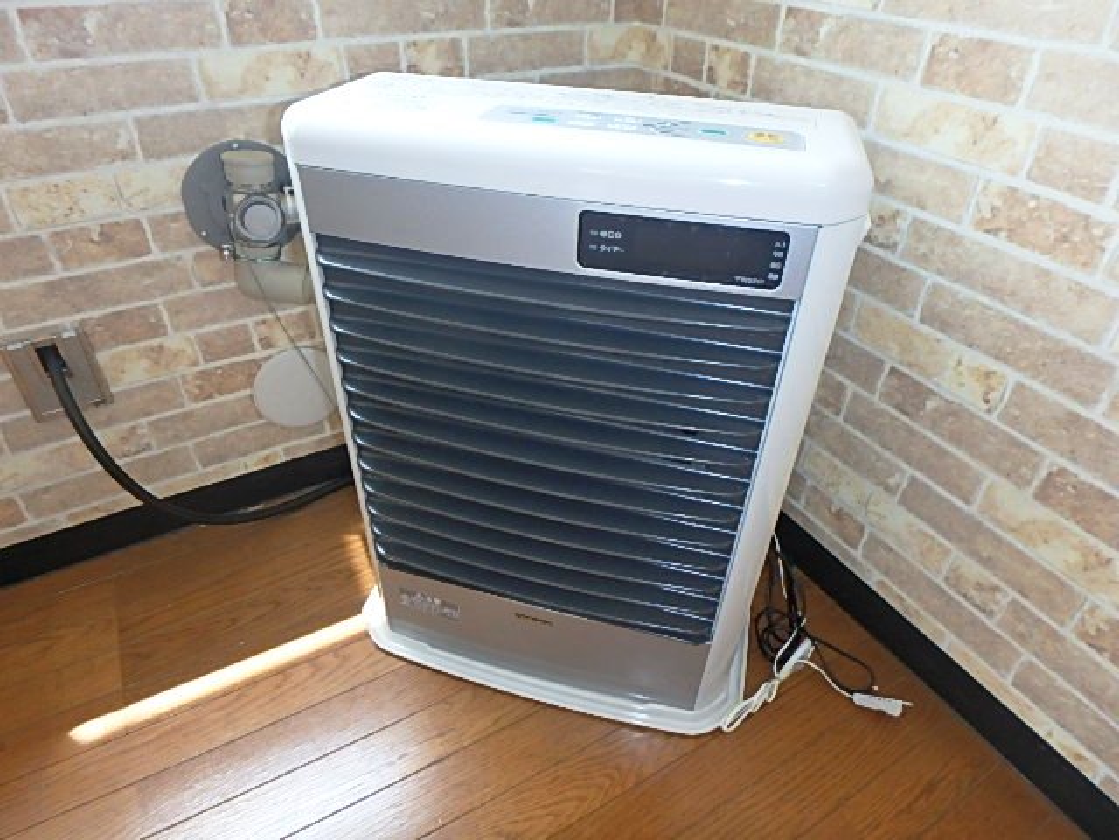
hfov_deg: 79.0
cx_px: 560
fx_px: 679
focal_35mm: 21
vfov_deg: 63.4
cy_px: 420
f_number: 3.5
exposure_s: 1/60
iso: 200
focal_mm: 3.7
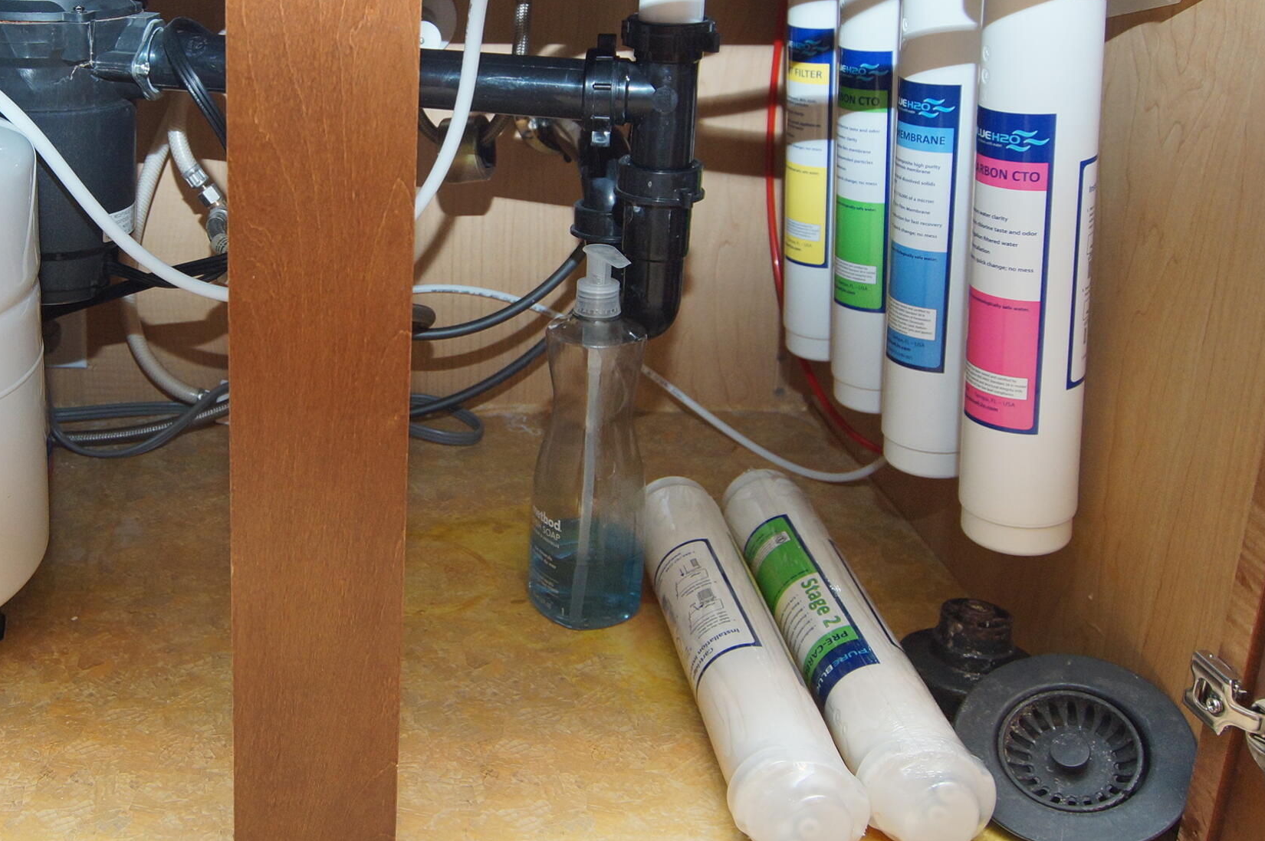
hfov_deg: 45.8
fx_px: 1436
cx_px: 311
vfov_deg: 32.2
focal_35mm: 41
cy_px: 239
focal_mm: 15
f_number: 4
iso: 200
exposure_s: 1/100
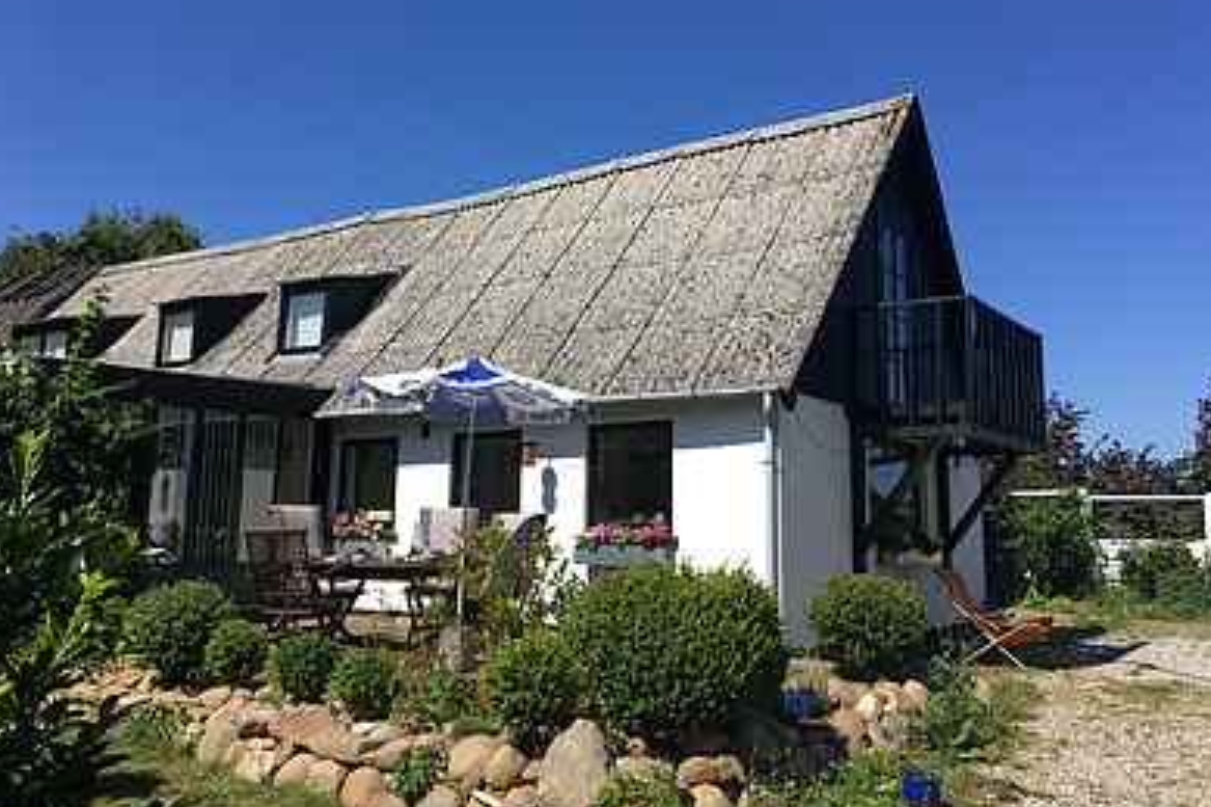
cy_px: 368
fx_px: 1042
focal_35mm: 31
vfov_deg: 42.3
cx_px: 604
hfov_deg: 60.3
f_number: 2.2
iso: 25
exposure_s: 1/1425
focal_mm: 4.15
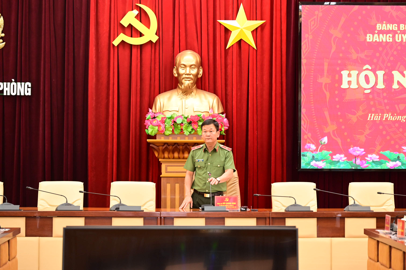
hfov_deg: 19.5
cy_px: 135
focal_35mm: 105
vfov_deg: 13.0
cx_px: 203
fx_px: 1184
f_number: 4.5
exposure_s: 1/125
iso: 2500
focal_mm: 105
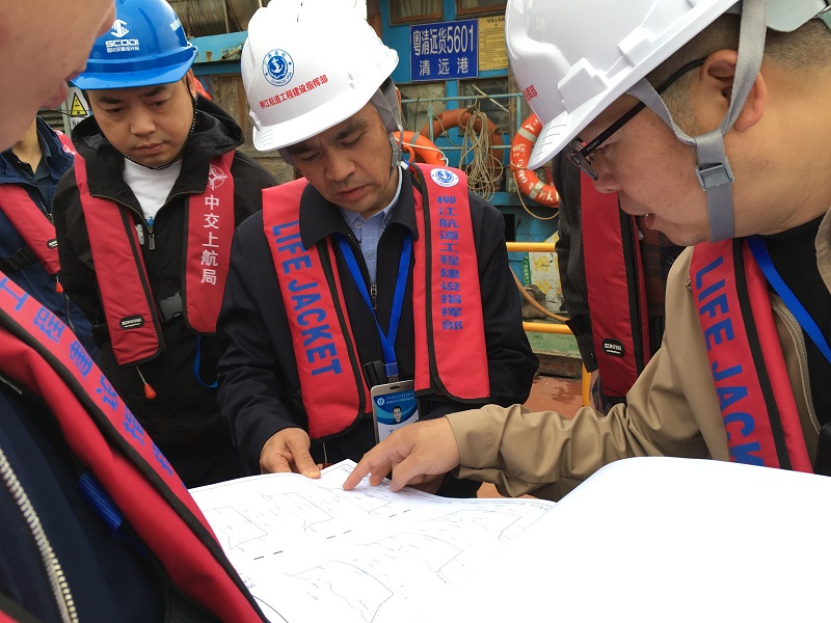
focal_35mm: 29
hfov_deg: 61.7
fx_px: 696
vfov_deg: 48.2
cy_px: 312
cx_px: 416
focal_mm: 4.15
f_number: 2.2
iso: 32
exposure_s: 1/100
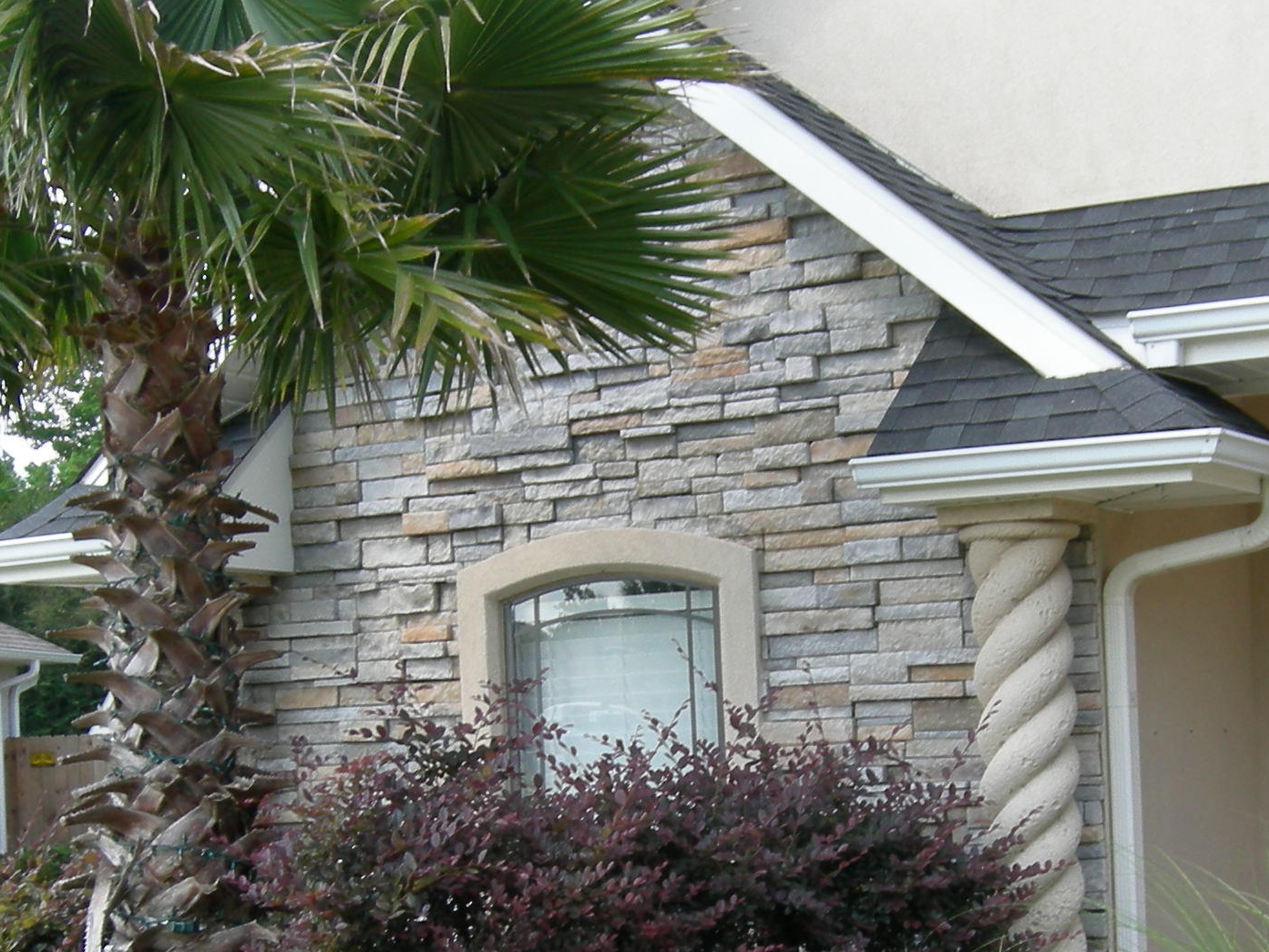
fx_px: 2456
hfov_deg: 29.0
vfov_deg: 21.7
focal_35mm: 67
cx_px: 691
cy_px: 722
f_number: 4.8
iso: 64
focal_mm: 7.5
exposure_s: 1/116
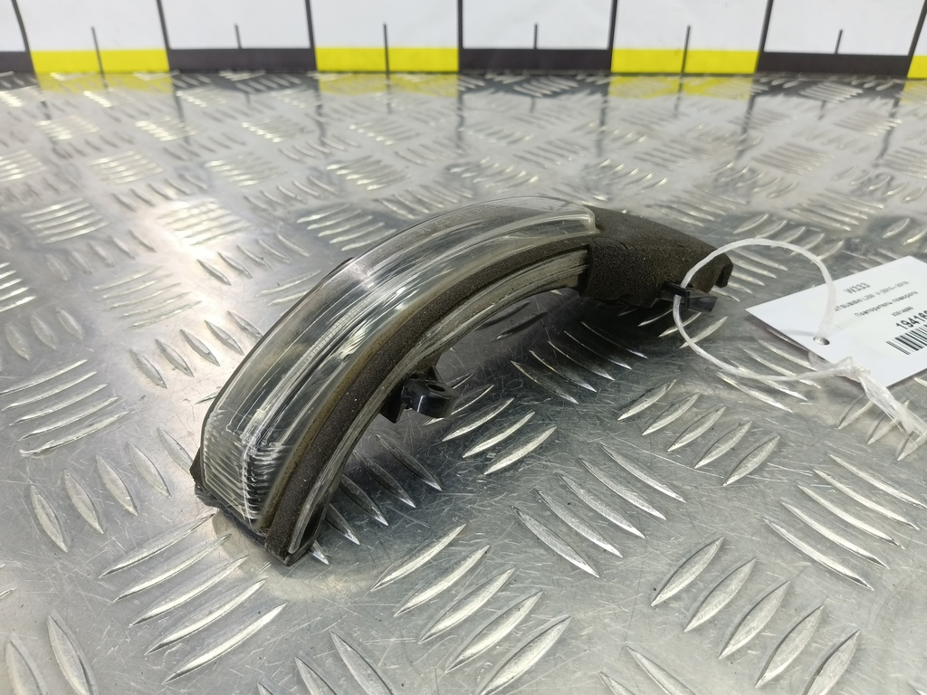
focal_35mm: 23
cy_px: 348
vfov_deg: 58.9
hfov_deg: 73.9
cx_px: 464
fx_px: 616
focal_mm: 4.11
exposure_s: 1/50
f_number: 1.6
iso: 136
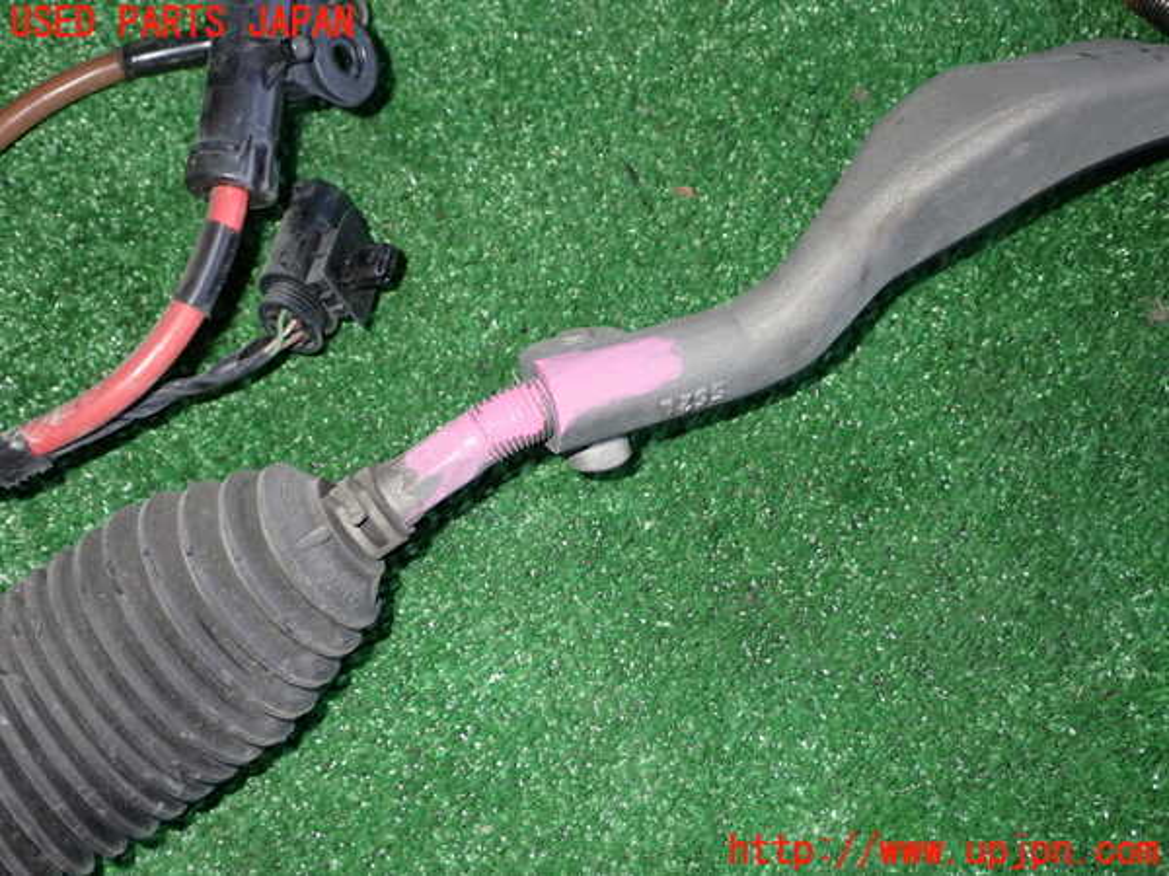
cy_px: 438
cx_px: 584
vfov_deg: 35.1
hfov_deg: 45.8
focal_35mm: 41
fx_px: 1385
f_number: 8
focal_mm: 7.31
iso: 250
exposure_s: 1/40
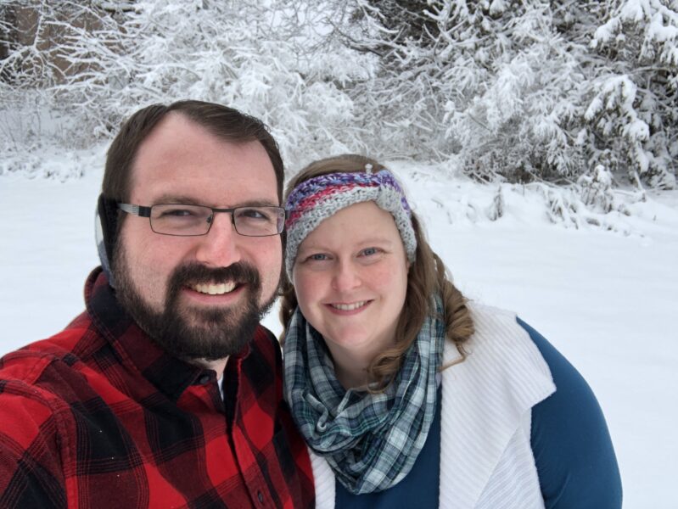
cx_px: 339
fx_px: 627
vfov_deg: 44.2
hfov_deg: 56.8
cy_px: 254
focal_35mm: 32
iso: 20
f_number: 2.2
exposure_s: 1/245
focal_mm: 2.87
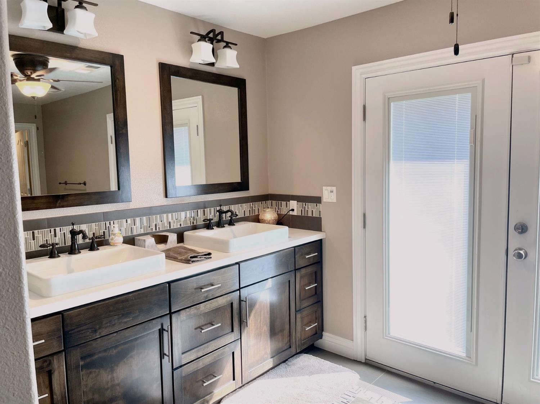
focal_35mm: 26
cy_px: 202
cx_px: 270
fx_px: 405
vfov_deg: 53.0
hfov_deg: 67.3
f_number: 1.6
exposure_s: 1/120
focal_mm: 4.2
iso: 80
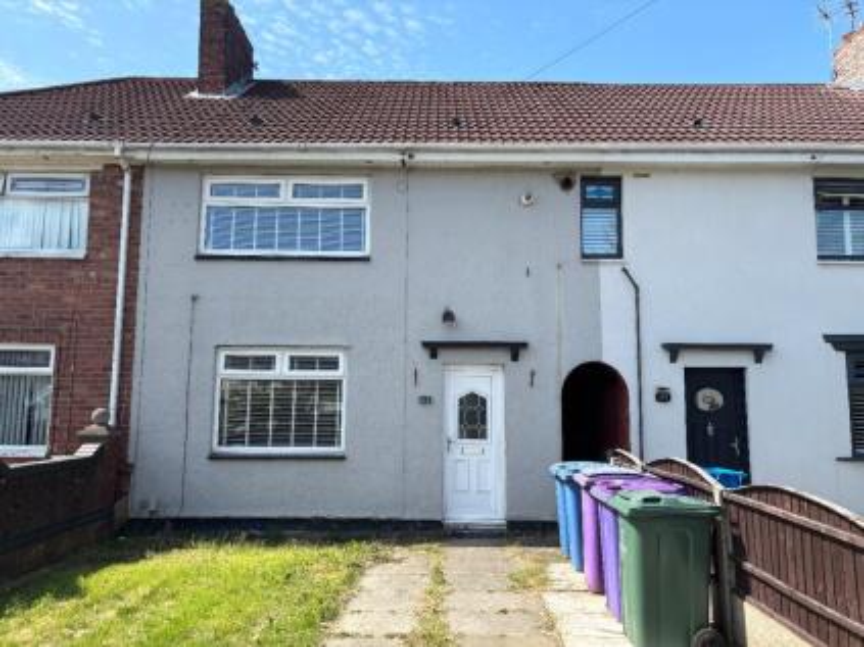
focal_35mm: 26
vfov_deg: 53.0
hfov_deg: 67.3
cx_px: 432
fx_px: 649
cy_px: 324
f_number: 1.6
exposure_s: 1/2024
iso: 50
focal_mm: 5.96
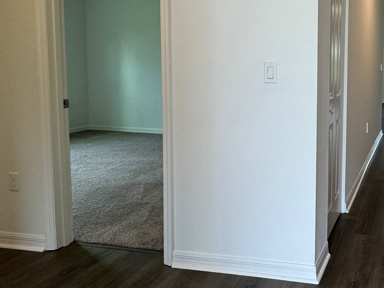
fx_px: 355
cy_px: 88
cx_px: 363
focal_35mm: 32
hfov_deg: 49.1
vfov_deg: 43.3
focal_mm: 2.22
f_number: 2.2
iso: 100
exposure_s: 1/120
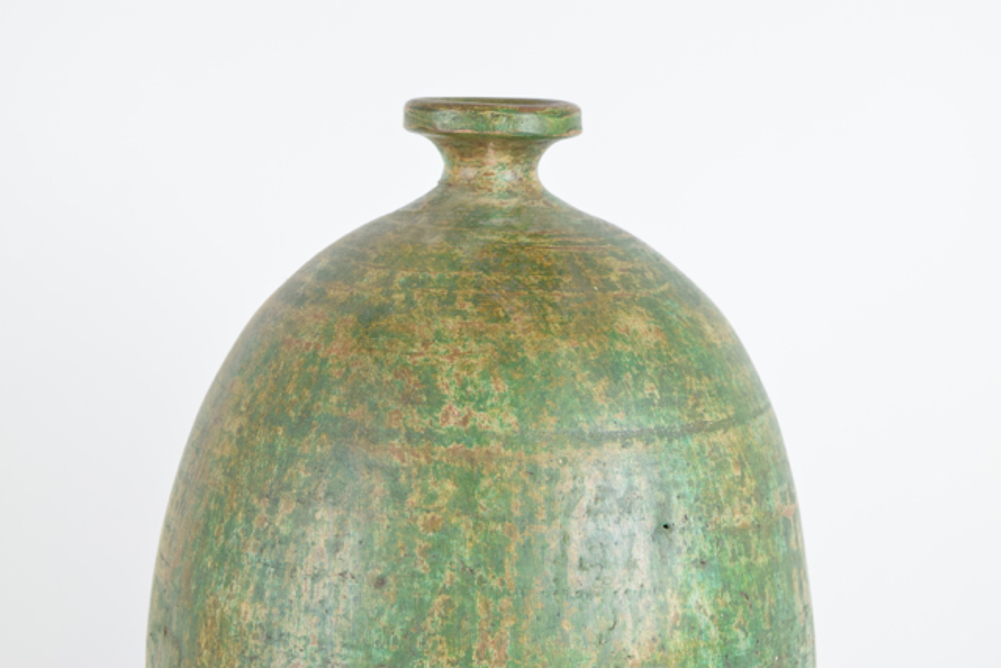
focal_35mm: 82
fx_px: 2294
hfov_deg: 24.6
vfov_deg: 16.6
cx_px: 500
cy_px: 334
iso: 800
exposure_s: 1/125
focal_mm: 55
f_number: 8
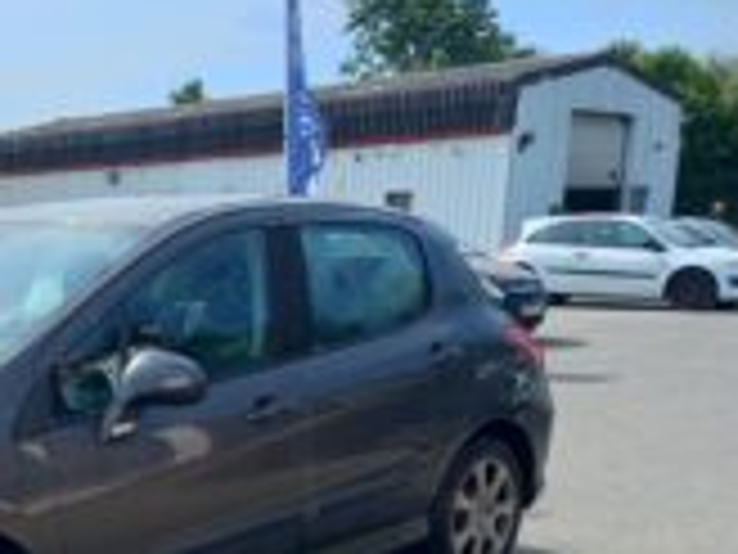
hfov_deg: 30.9
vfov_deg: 24.6
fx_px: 1215
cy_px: 543
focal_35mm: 57
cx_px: -25
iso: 25
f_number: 2
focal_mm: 4.6
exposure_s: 1/460
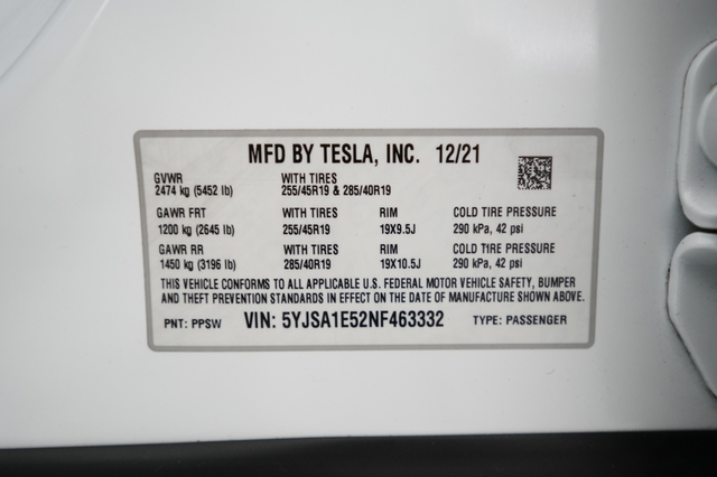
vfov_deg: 46.4
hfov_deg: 65.5
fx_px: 557
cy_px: 238
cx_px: 358
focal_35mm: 28
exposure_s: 1/100
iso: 2000
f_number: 2.8
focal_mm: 28
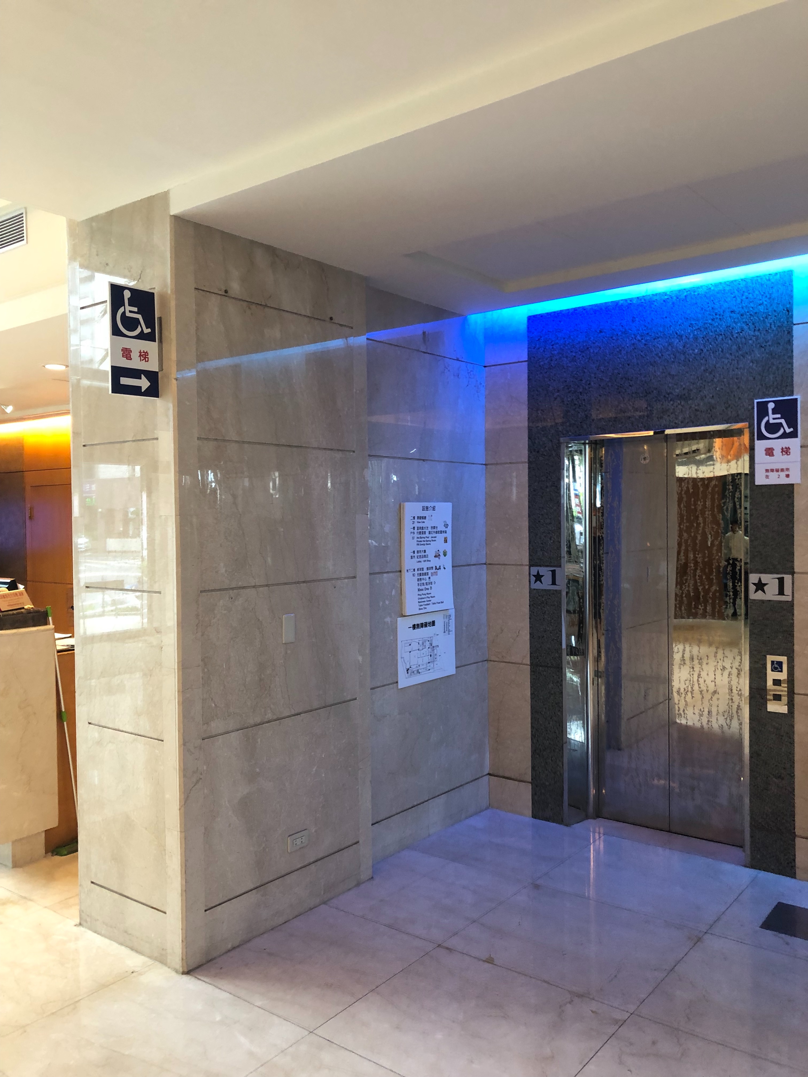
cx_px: 404
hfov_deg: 49.7
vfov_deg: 63.4
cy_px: 538
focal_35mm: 28
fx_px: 871
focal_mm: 3.99
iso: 50
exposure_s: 1/15
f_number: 1.8
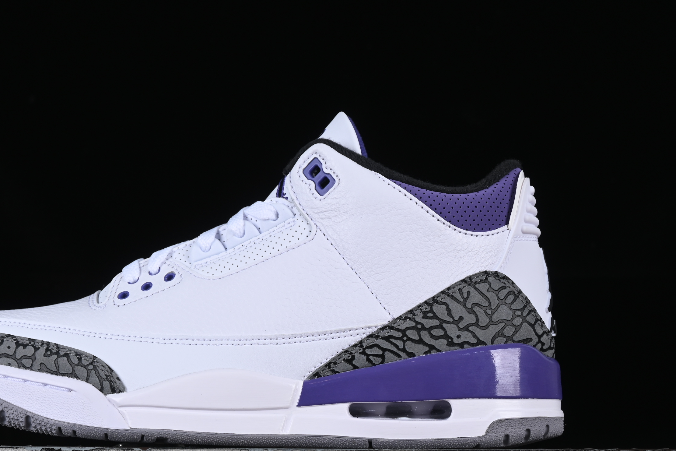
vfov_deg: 14.5
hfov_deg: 21.6
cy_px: 277
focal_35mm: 94
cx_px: 257
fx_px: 1765
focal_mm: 50
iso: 160
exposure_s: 1/100
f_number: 9
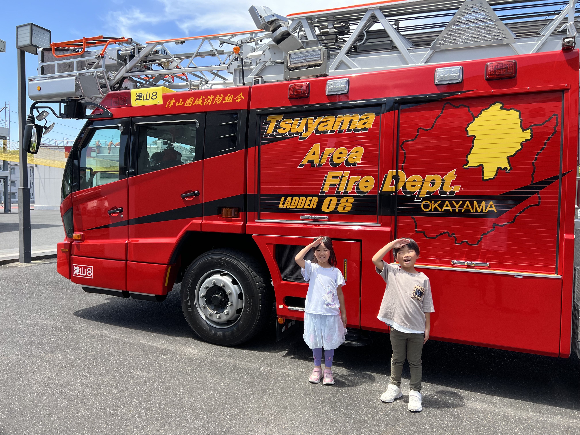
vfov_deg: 53.1
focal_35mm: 26
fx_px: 436
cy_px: 218
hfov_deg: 67.3
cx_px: 290
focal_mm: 5.7
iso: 50
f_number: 1.5
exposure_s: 1/965
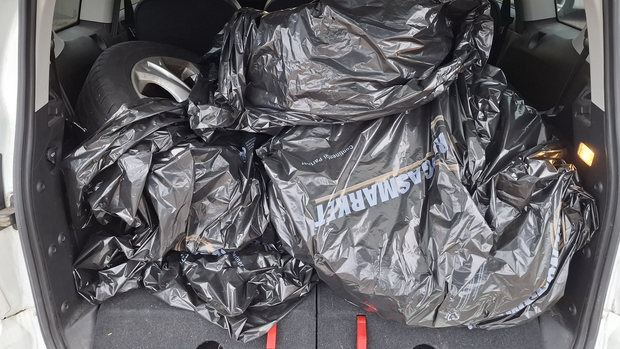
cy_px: 150
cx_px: 310
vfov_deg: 44.3
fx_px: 427
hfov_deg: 71.9
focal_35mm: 26
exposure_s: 1/50
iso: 320
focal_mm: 5.54
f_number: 1.8
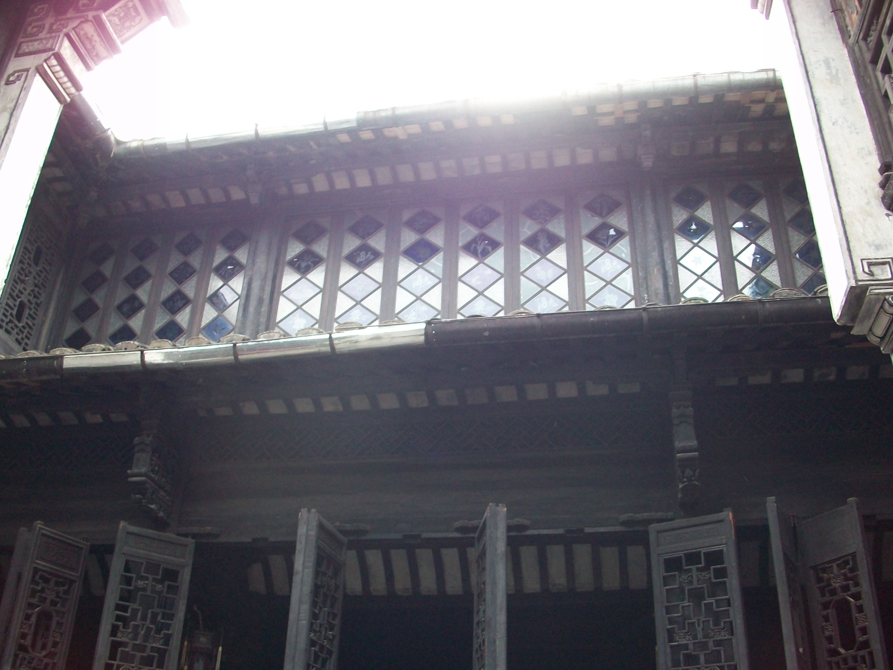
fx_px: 877
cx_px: 446
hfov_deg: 54.0
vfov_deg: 41.8
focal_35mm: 34
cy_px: 335
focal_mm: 5.7
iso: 120
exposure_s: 1/60
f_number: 2.8
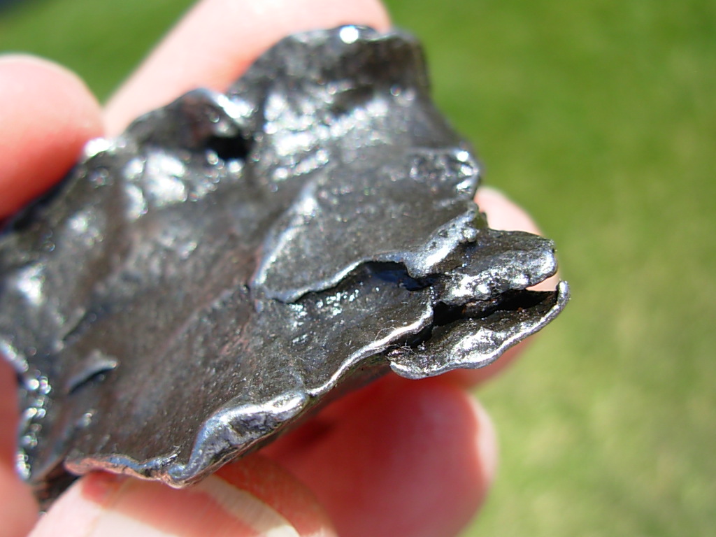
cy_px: 268
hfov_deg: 49.0
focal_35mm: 38
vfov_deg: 37.7
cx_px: 358
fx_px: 786
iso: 50
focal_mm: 6.3
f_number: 2.9
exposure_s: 1/790
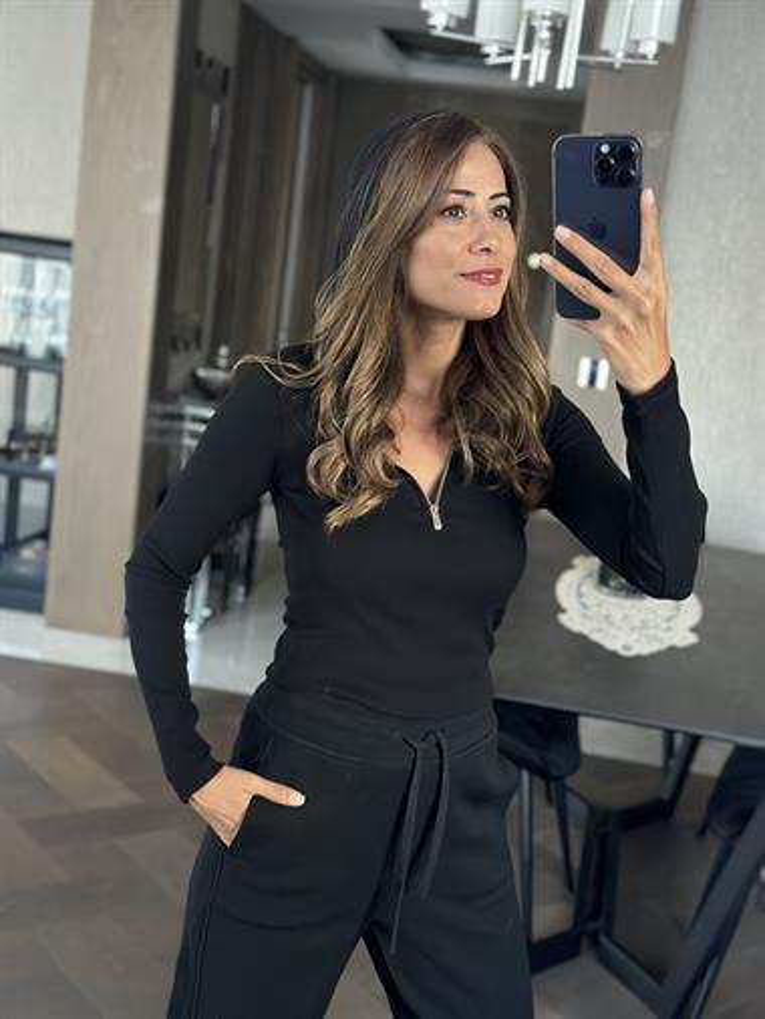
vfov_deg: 39.6
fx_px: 1413
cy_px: 510
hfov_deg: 30.3
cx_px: 382
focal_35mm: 48
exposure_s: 1/40
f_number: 1.78
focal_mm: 6.86
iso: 400
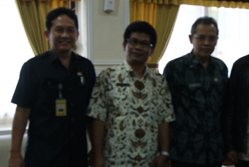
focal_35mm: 76
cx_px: 199
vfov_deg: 18.0
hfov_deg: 26.1
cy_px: 107
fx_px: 527
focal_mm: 28
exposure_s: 1/8
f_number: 4.5
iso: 400
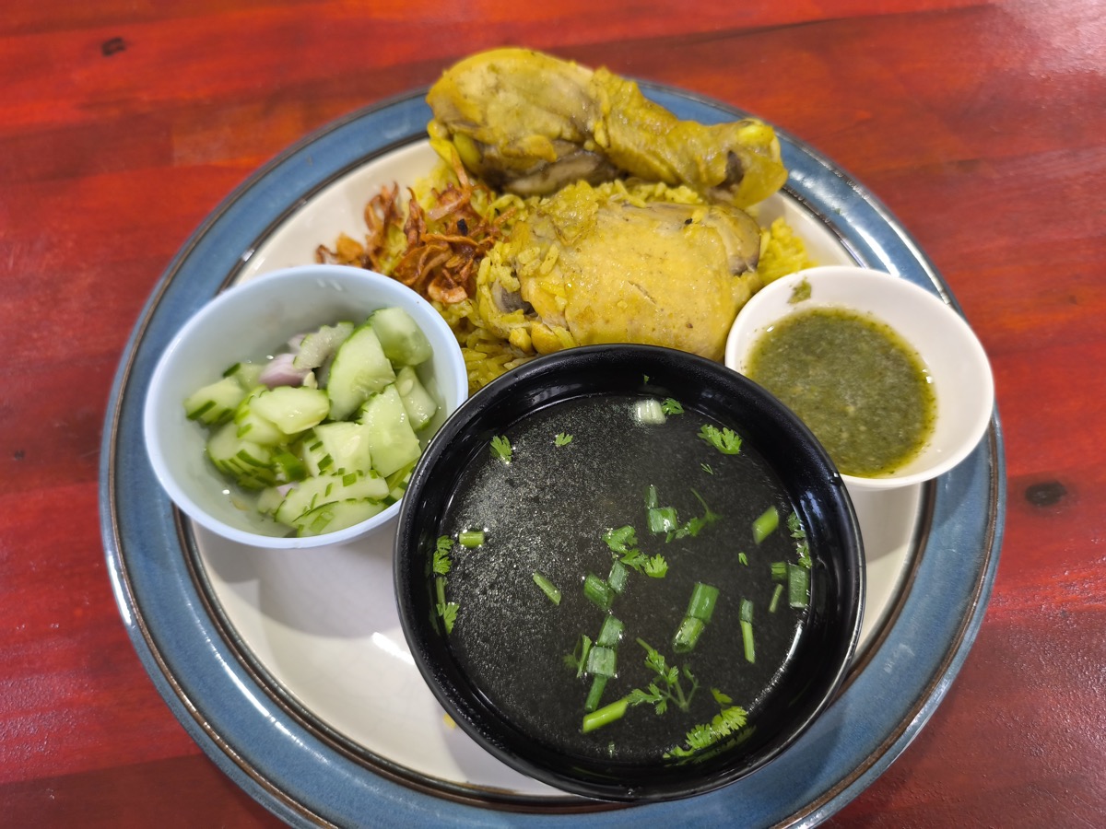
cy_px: 414
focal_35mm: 23
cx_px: 553
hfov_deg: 73.9
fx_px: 735
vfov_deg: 58.9
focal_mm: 6.57
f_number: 1.6
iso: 500
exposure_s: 1/50
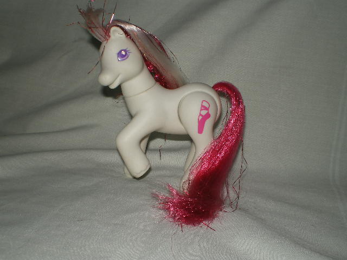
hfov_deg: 49.0
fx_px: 381
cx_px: 174
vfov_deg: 37.7
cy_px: 130
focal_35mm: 38
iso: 64
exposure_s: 1/30
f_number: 4.6
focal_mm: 6.3
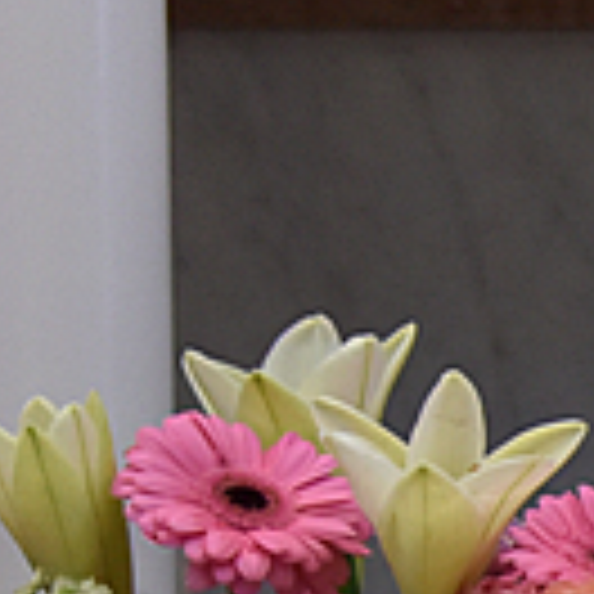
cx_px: 1566
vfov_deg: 5.4
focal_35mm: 321
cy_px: 1154
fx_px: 6232
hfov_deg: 5.2
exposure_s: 1/125
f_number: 5
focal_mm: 50
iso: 1800
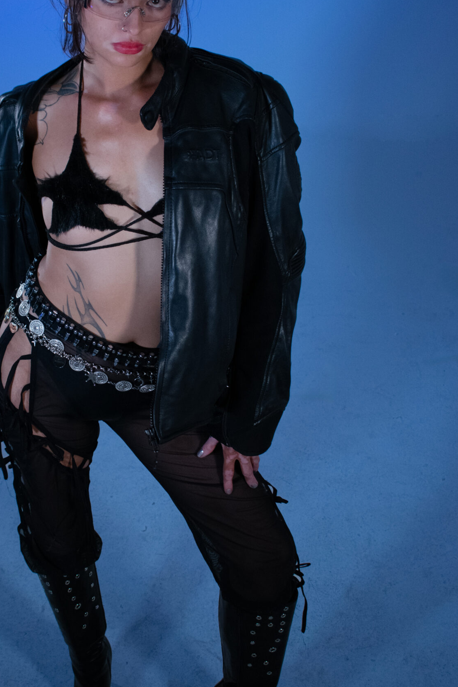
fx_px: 1179
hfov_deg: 21.8
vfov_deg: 32.5
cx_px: 121
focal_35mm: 62
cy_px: 338
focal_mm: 27
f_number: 4.5
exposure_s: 1/320
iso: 800
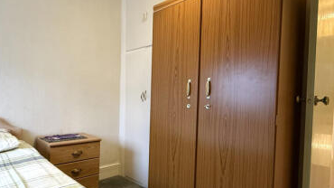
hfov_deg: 76.3
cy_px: 107
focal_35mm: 24
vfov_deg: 47.5
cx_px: 164
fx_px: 213
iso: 640
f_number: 2.2
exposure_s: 1/50
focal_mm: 2.22
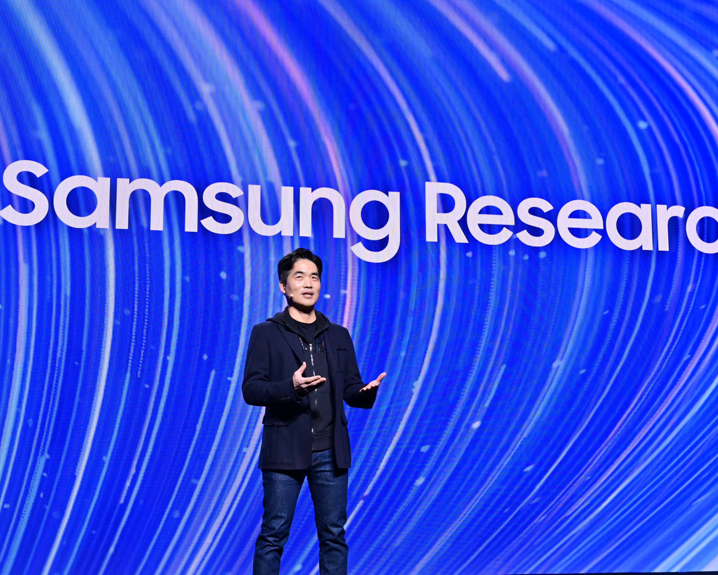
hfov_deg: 32.5
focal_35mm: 58
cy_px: 288
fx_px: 1232
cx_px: 387
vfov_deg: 26.2
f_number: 10
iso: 1600
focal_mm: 51
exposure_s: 1/80
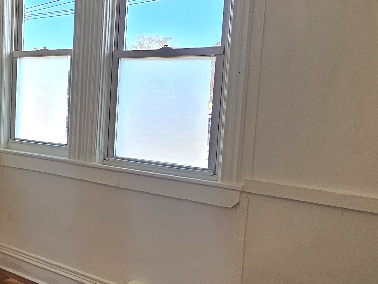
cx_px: -8
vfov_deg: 36.0
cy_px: 138
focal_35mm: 40
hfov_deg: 40.4
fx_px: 437
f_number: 2.2
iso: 50
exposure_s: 1/147
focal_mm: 2.2
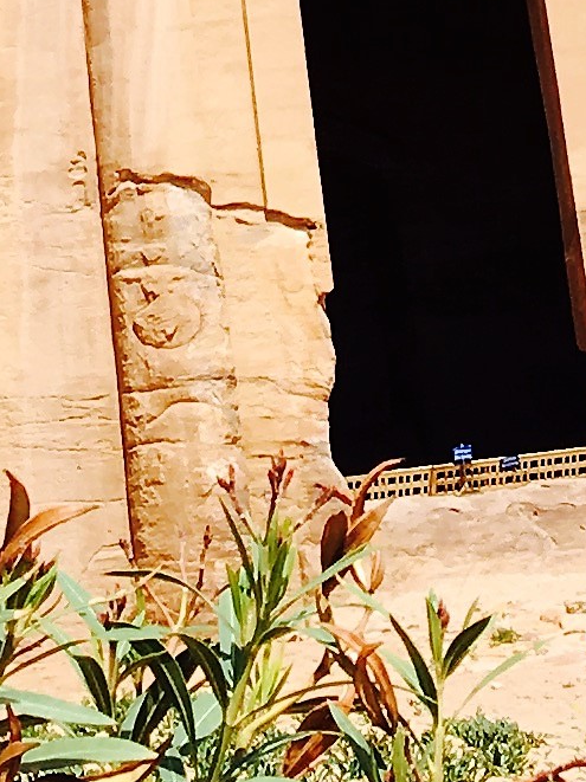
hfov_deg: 8.4
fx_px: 3999
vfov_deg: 10.4
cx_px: 303
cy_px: -725
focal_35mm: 177
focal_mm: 4.15
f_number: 2.2
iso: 25
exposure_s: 1/1570
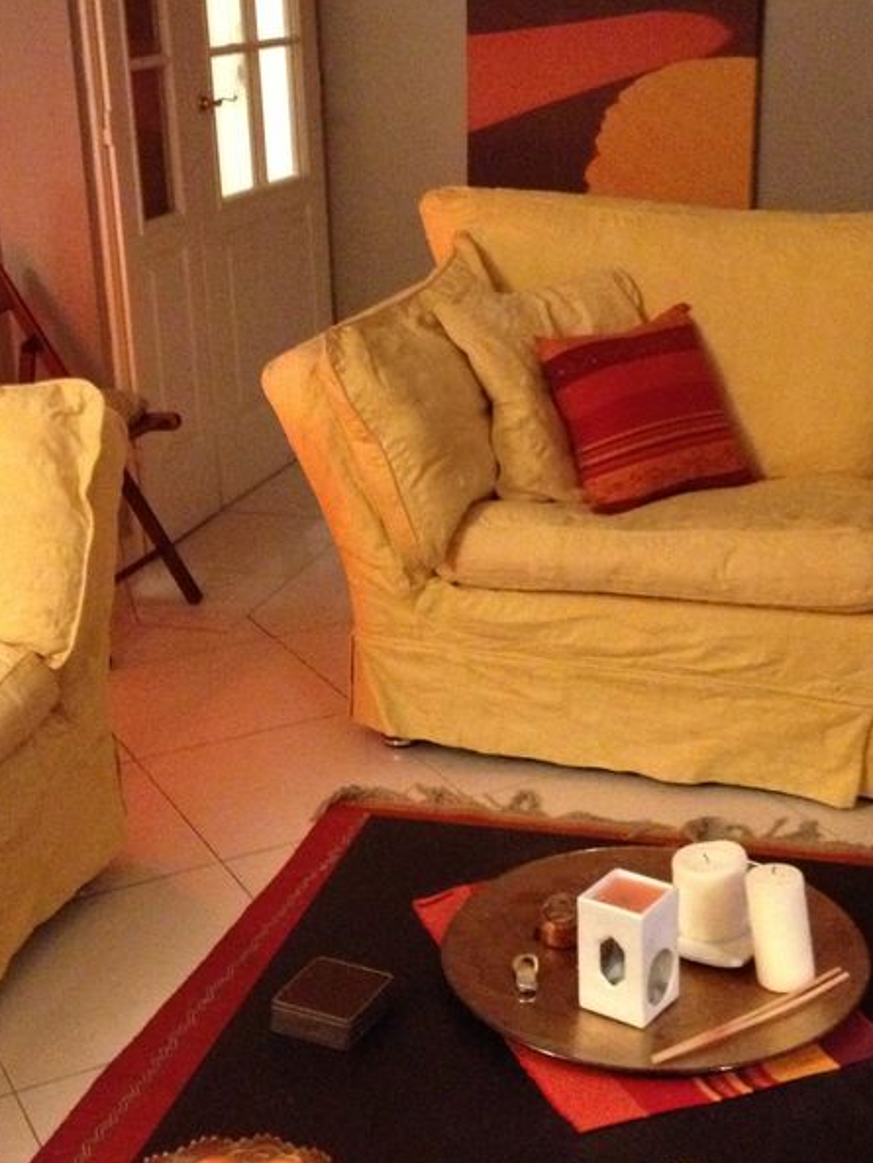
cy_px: 504
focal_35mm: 59
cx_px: 424
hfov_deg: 24.8
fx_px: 1983
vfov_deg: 32.6
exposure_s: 1/15
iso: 800
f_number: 2.4
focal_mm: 4.28
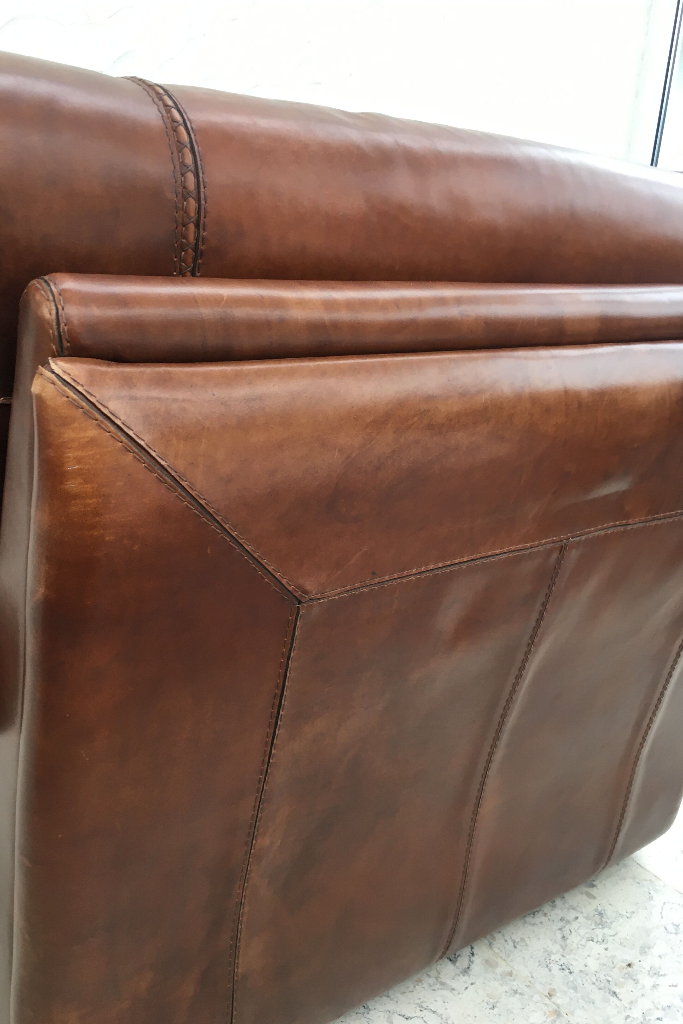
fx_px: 882
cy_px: 526
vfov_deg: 60.3
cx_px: 299
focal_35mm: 31
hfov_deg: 42.2
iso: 64
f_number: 2.2
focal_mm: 4.15
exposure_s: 1/33
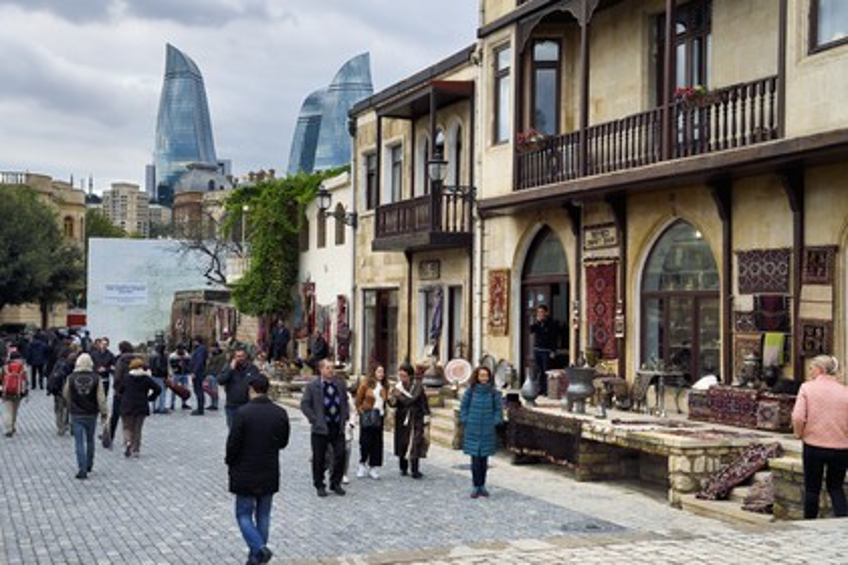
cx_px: 424
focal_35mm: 48
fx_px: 1131
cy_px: 282
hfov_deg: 41.1
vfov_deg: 28.1
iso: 800
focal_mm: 48
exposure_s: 1/125
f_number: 9
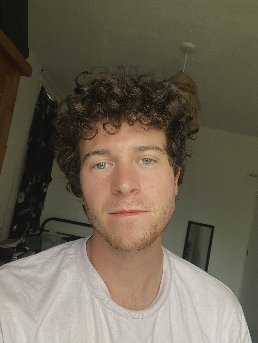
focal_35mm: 30
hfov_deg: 46.8
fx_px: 298
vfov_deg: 60.0
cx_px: 129
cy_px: 172
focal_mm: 2.71
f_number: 2.2
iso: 100
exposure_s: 1/60
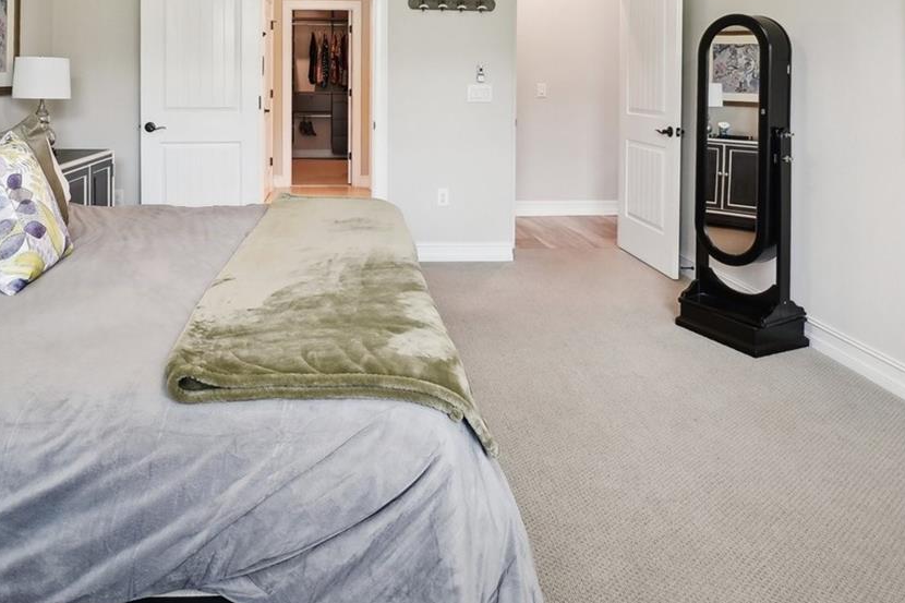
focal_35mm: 27
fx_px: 679
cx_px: 377
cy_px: 75
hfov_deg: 66.9
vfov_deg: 44.2
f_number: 8
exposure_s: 1/25
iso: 640
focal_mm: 14
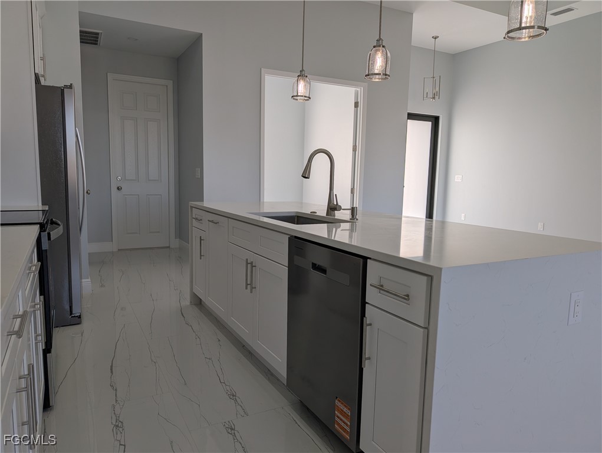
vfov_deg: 56.9
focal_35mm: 24
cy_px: 226
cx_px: 301
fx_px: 418
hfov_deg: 71.5
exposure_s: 1/992
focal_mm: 6.9
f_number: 1.68
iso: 20
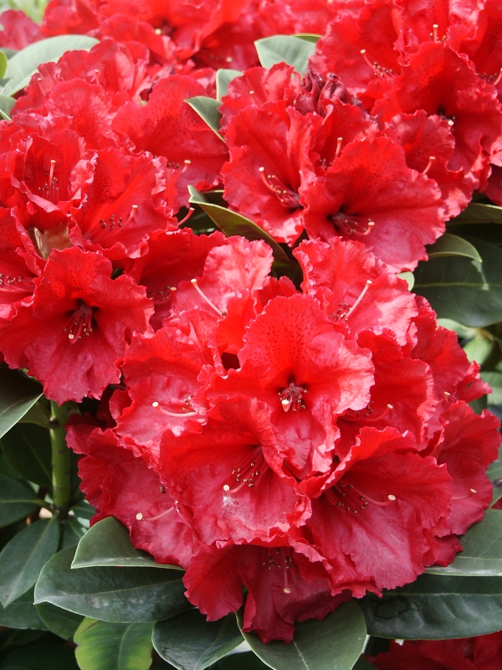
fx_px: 1508
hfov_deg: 18.9
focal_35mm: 78
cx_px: 251
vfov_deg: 25.0
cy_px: 335
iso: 64
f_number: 3.6
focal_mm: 15.56
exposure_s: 1/125
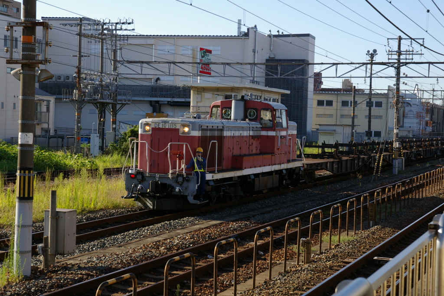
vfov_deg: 18.2
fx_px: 925
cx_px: 222
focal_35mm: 75
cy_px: 148
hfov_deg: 27.0
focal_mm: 50
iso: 400
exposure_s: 1/500
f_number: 8
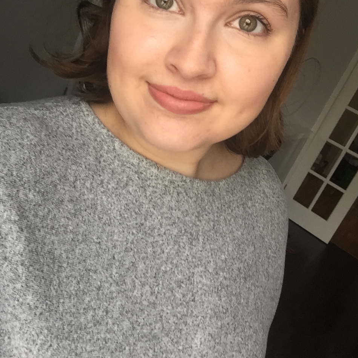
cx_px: 181
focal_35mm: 37
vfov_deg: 44.5
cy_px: 131
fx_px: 433
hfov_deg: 44.9
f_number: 2.2
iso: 50
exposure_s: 1/30
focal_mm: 2.65
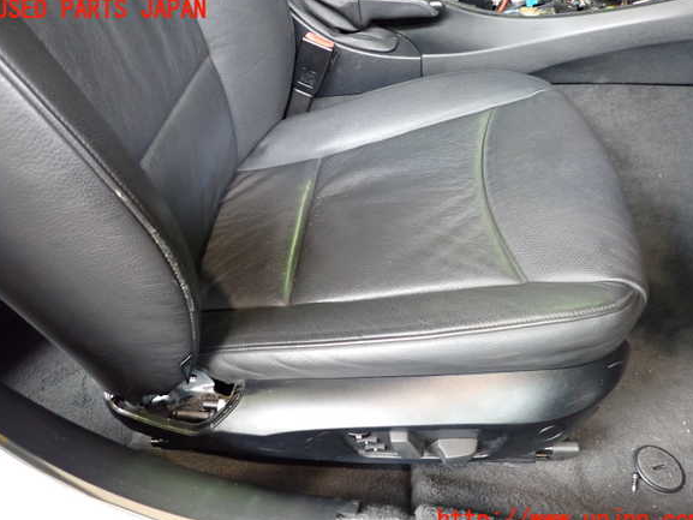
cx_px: 348
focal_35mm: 26
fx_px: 521
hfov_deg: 67.3
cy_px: 265
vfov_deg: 53.1
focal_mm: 4.5
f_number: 2
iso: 500
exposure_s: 1/50
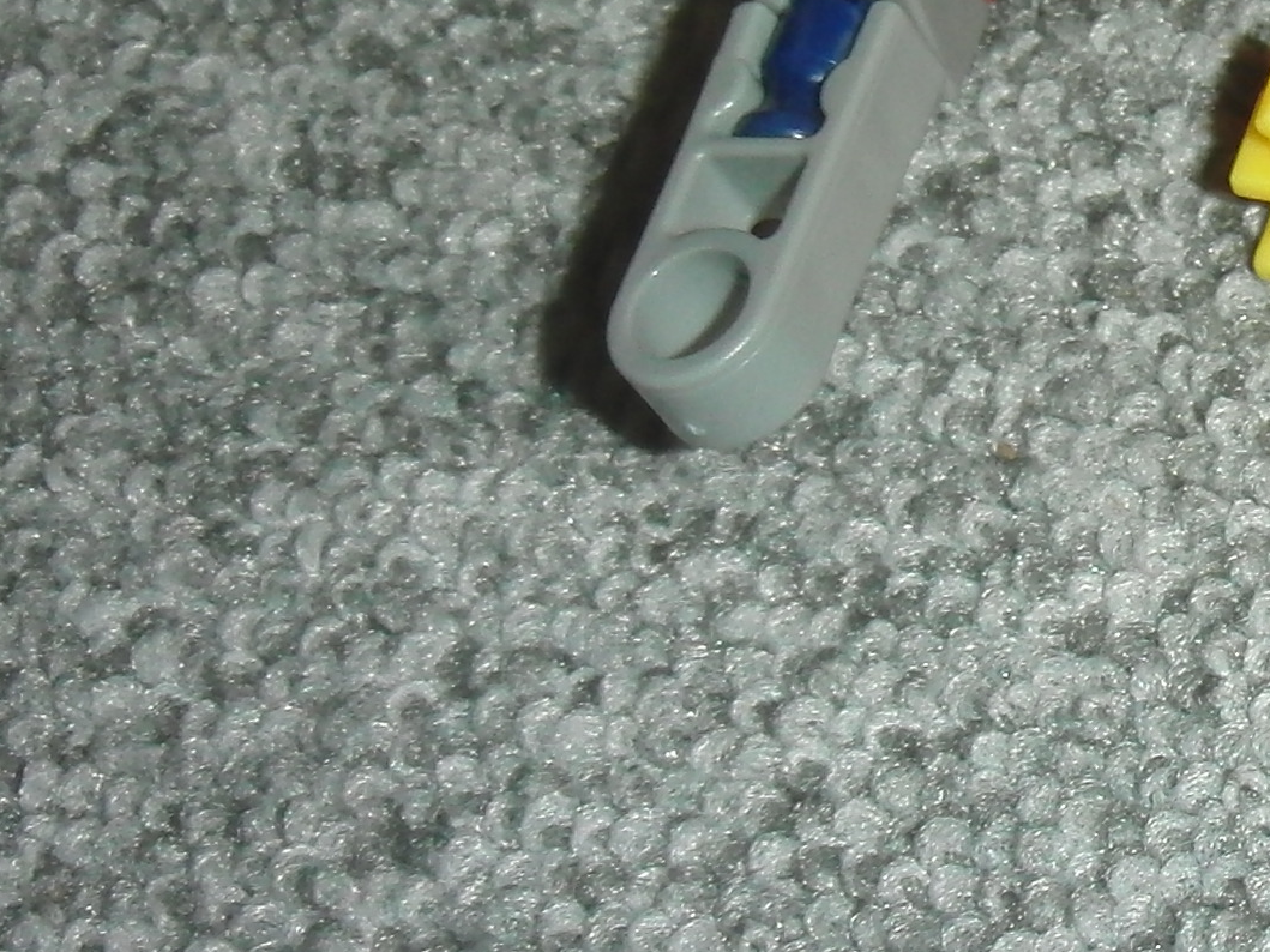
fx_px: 4549
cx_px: 1677
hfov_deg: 15.1
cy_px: 361
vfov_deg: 11.9
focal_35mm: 124
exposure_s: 1/40
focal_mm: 6.66
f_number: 3.9
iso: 100
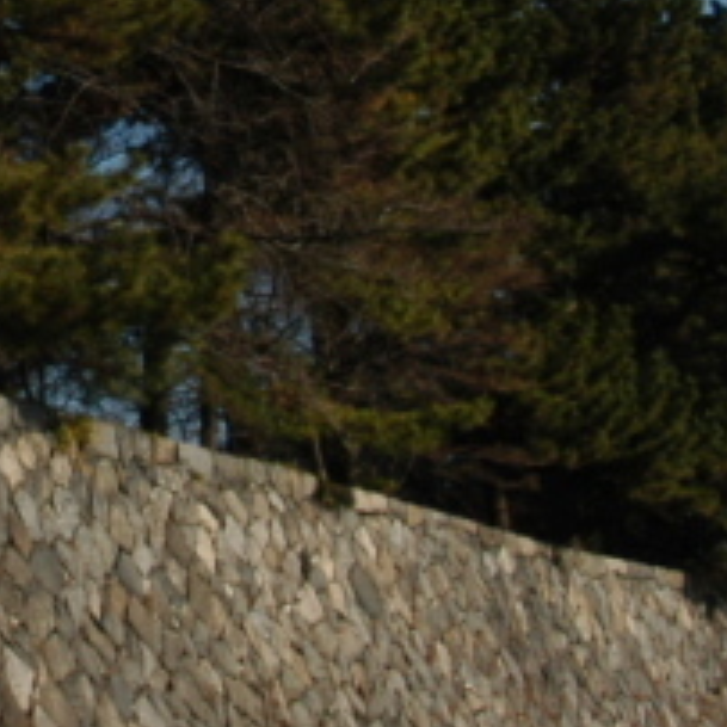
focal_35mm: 154
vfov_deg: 11.2
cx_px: -111
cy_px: -81
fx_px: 3659
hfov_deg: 11.2
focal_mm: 24
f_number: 10
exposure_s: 1/400
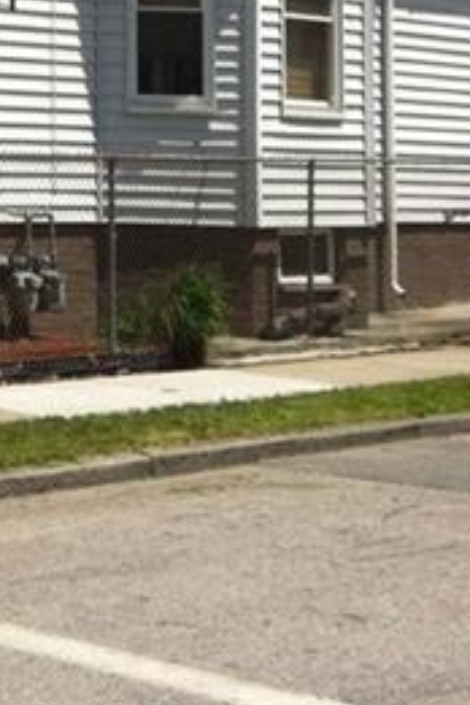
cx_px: -271
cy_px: -78
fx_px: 2095
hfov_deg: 12.1
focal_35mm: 107
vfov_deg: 18.4
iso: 80
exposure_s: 1/1885
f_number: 2.8
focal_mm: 3.85
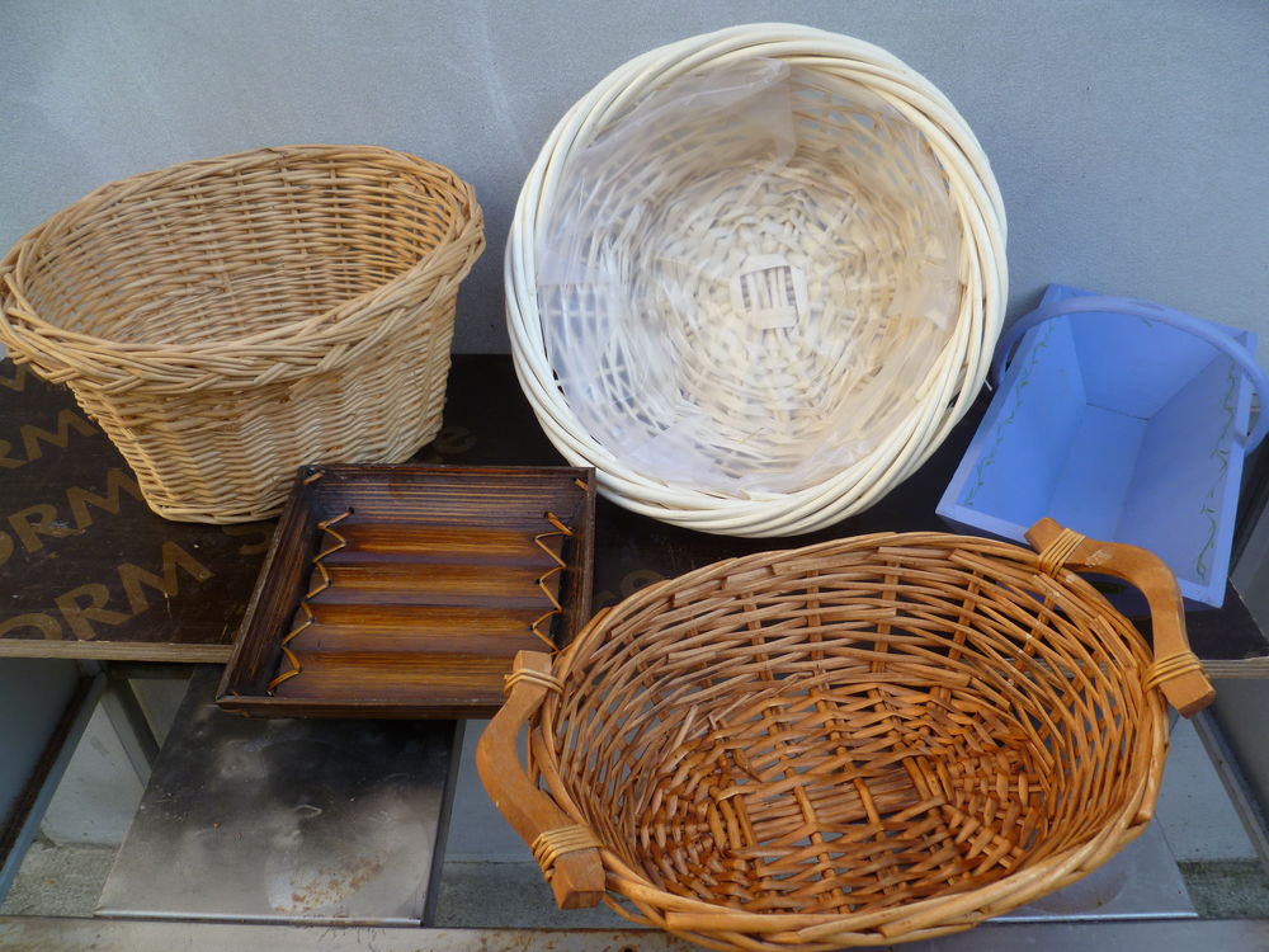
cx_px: 634
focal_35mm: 28
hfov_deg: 63.4
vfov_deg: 49.7
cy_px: 476
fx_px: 1026
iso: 80
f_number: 3.3
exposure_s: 1/125
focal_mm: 5
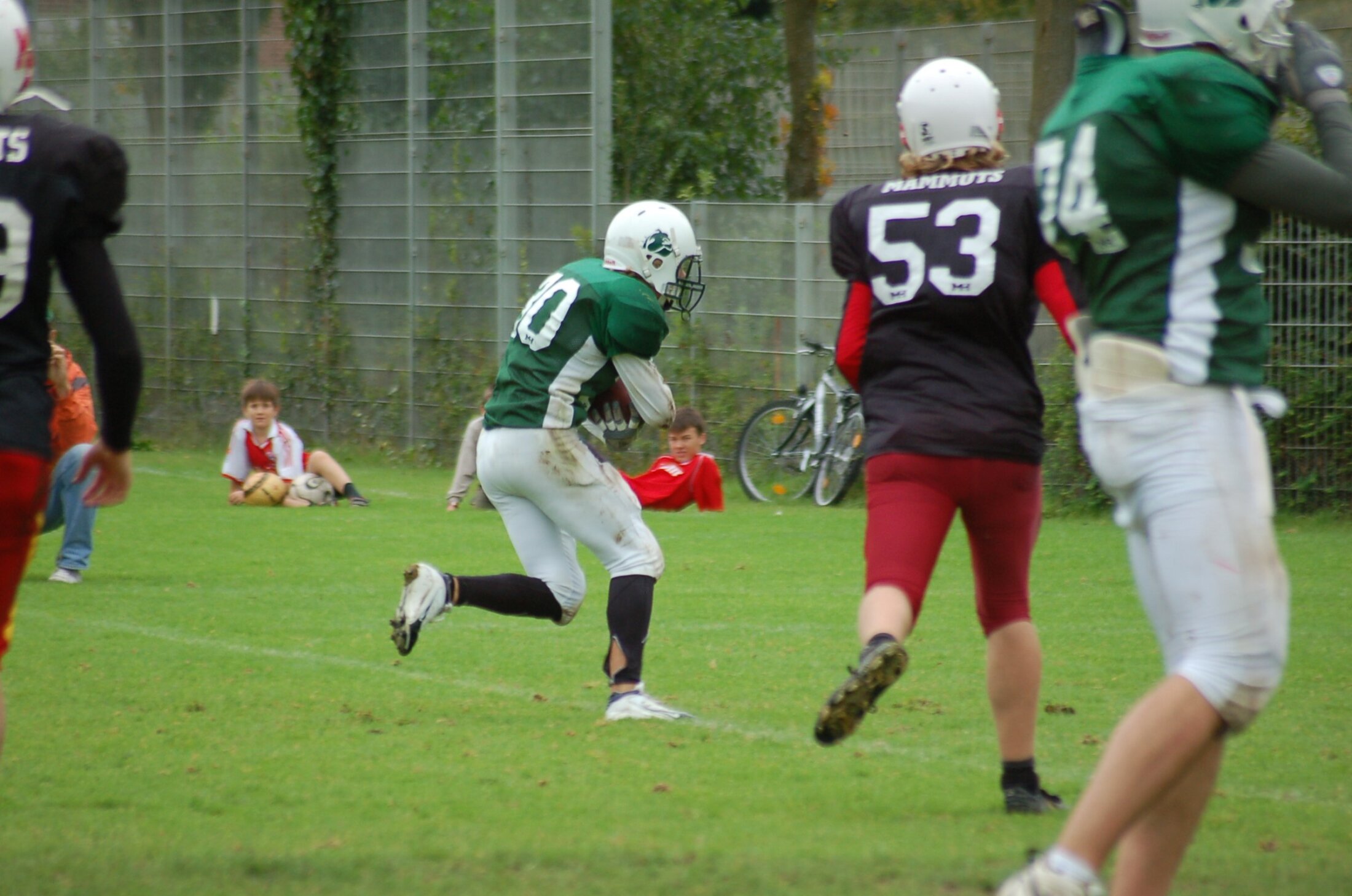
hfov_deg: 5.7
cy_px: 448
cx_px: 676
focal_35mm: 360
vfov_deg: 3.8
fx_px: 13494
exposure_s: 1/500
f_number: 5.3
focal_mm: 240
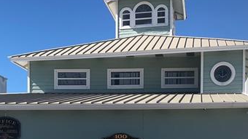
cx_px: 91
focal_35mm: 69
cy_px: 178
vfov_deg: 16.6
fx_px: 454
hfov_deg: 30.4
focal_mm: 3.99
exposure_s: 1/2183
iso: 20
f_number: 1.8
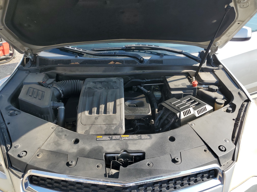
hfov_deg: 67.3
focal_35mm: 26
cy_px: 96
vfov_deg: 53.1
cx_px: 128
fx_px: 193
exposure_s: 1/909
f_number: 1.5
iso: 50
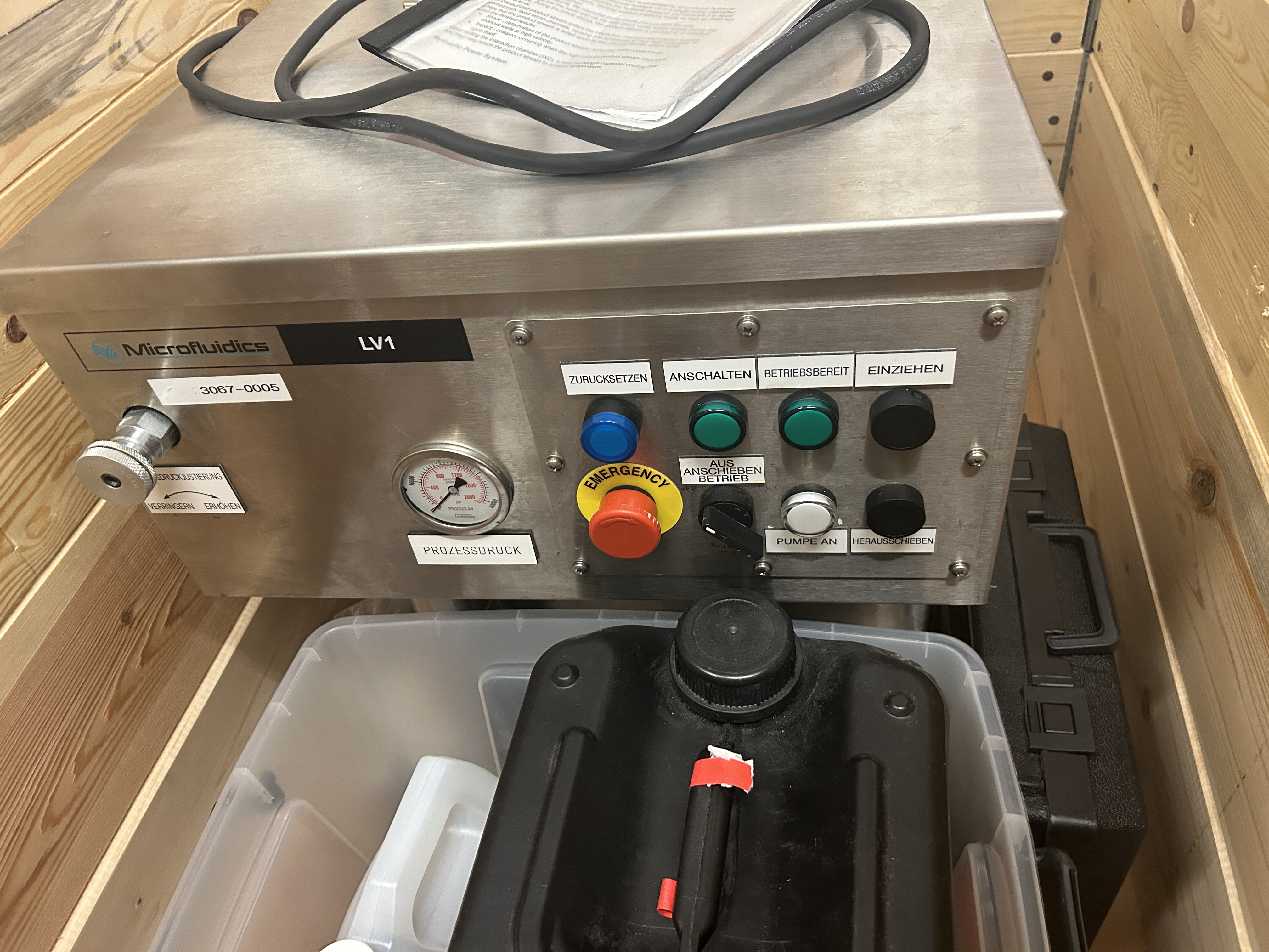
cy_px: 476
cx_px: 634
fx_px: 953
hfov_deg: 67.3
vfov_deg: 53.1
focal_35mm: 26
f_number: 1.5
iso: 400
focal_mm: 5.7
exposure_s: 1/50
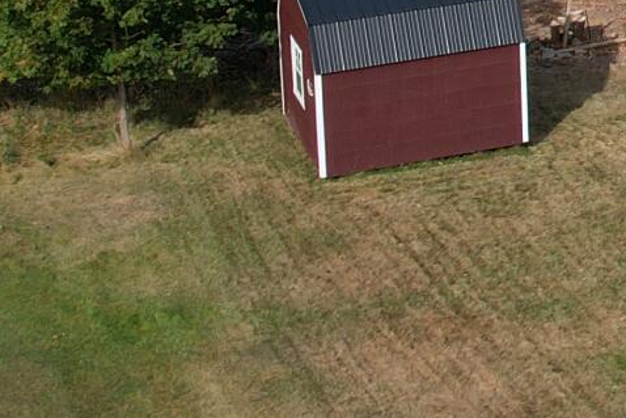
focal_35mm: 138
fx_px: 2400
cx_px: 1125
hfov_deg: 13.4
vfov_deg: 9.4
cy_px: -352
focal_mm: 8.38
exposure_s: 1/2000
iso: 120
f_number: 2.8
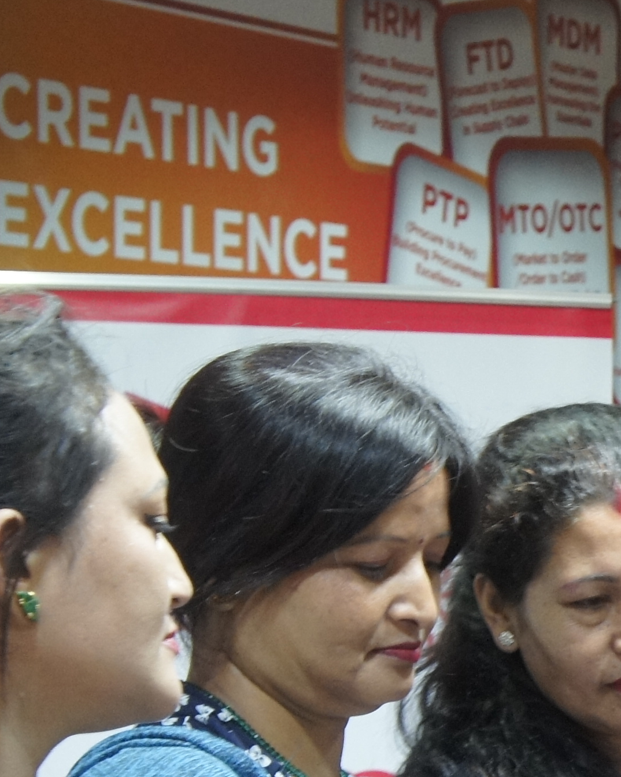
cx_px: 834
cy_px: 735
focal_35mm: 154
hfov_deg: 9.8
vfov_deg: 12.4
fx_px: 3539
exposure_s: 1/15
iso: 1600
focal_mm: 32
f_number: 4.5
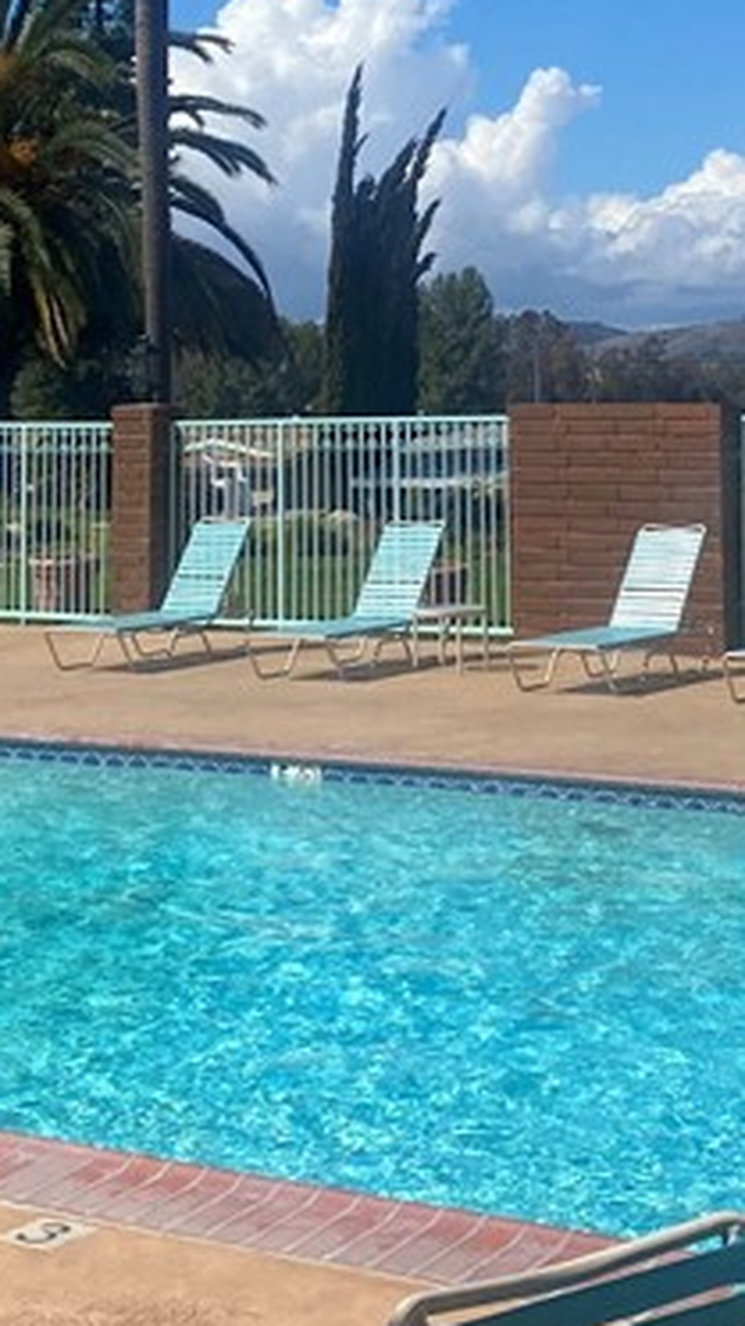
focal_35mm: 78
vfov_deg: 26.4
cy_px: 182
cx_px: 463
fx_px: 2742
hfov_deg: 15.5
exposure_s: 1/4444
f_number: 1.8
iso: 32
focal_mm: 4.25
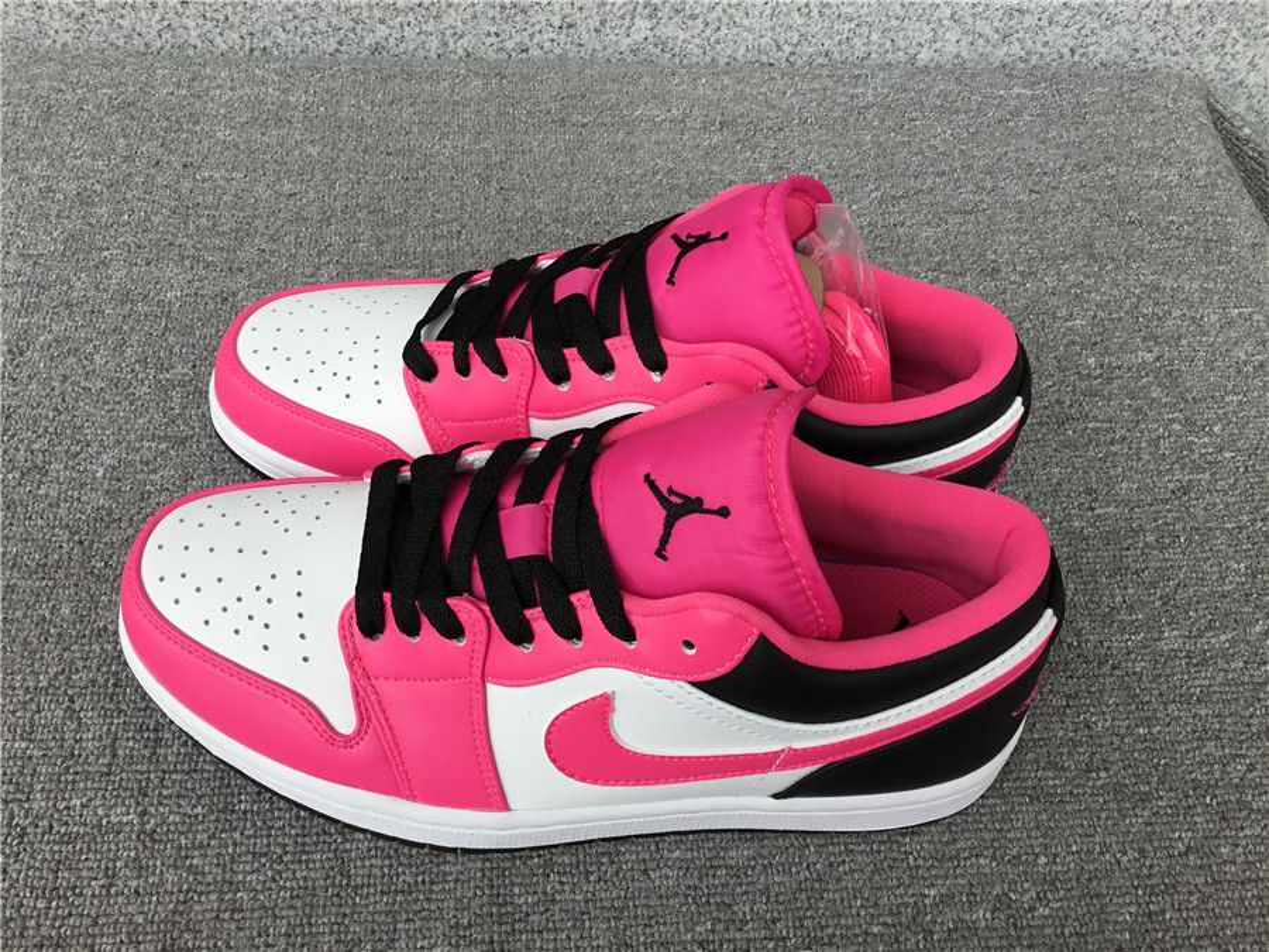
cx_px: 634
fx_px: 1136
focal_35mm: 31
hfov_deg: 58.4
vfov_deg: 45.4
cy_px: 476
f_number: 2.4
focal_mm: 3.3
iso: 25
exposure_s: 1/342
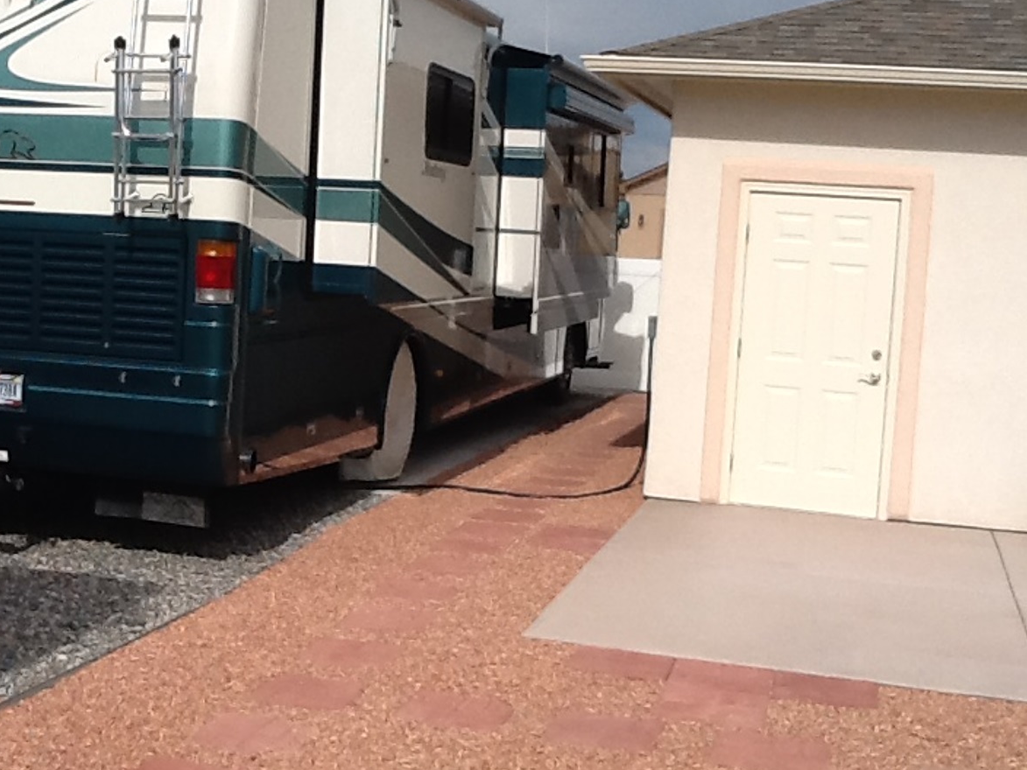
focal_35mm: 60
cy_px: 298
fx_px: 1780
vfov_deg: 24.4
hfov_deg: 31.9
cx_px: 327
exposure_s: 1/1783
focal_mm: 2.03
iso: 40
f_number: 2.4
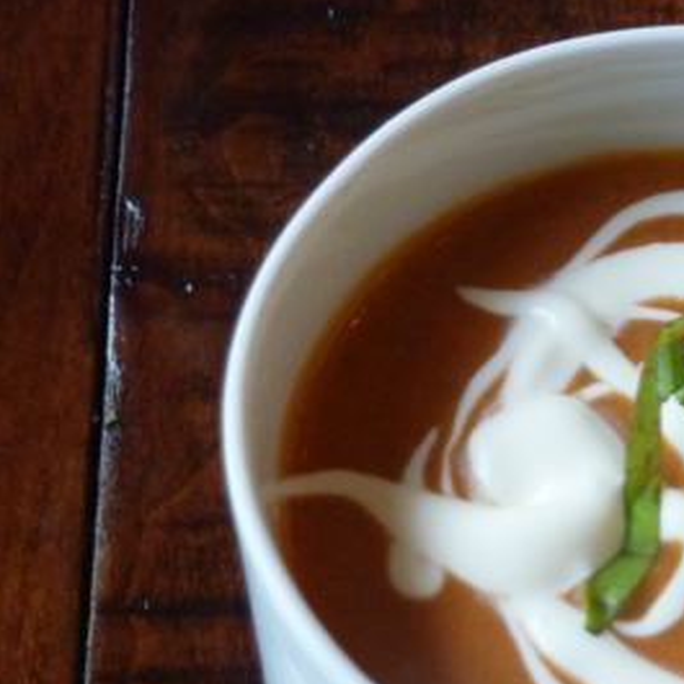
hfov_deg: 12.0
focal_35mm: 143
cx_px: 741
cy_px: 609
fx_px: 3197
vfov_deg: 12.1
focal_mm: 11
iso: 400
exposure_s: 1/13
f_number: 4.1
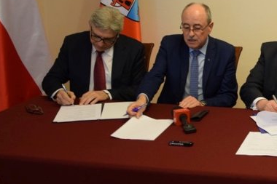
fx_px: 492
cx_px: 326
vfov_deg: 21.1
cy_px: 57
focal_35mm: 64
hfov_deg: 27.8
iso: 500
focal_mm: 18
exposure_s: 1/30
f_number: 3.5
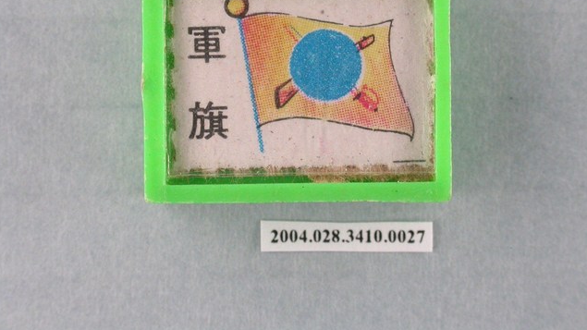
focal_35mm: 158
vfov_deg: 7.7
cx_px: 293
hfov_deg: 13.6
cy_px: 112
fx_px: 2459
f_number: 6.2
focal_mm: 29.9
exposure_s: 1/30
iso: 200
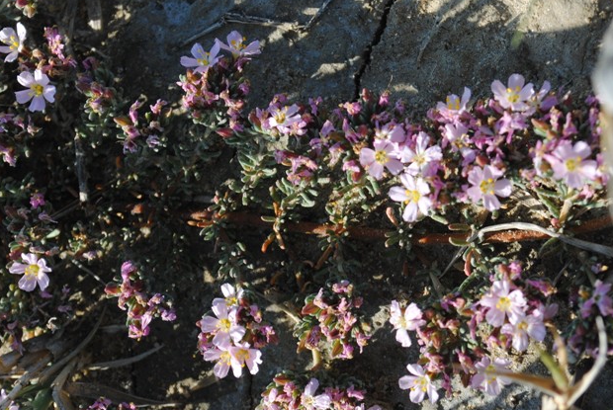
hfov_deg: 15.9
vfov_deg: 10.7
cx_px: 374
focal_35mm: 129
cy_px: 216
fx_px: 2195
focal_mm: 55
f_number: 8
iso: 200
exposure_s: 1/400
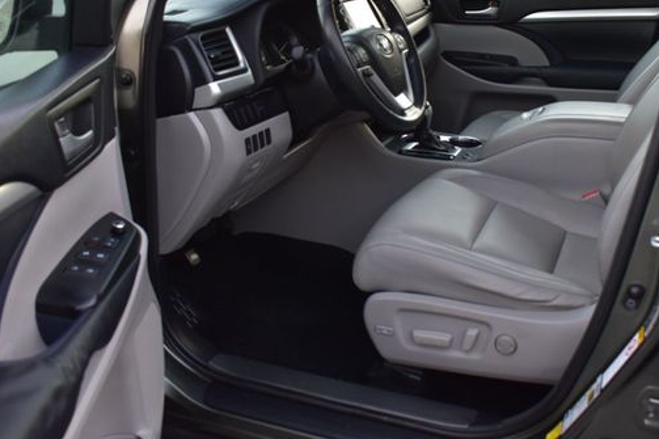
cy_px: 174
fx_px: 769
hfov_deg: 46.4
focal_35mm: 42
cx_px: 362
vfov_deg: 31.8
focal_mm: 22
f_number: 6.3
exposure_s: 1/15
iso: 720
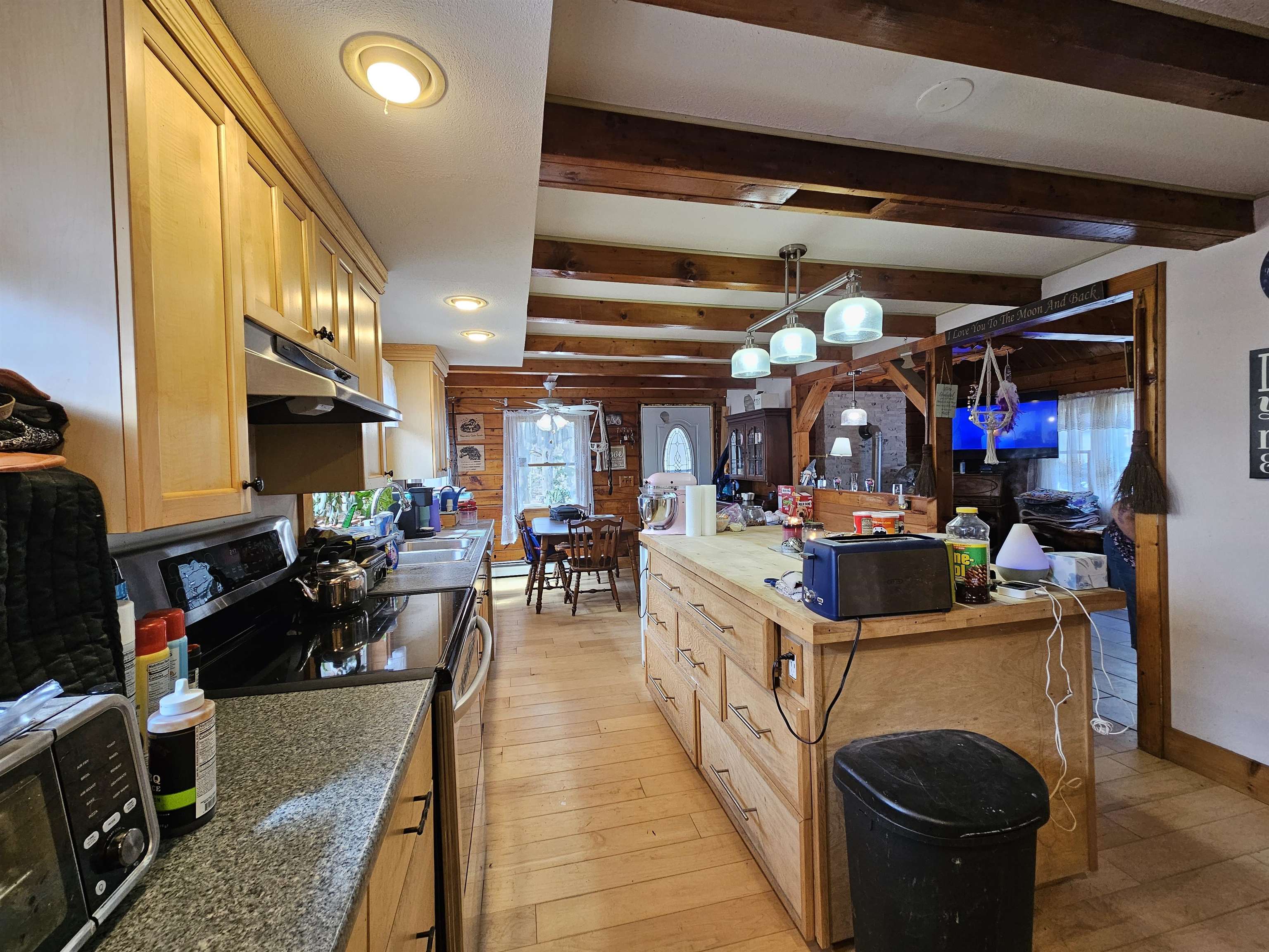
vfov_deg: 89.9
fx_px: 477
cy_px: 476
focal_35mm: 13
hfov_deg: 106.2
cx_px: 634
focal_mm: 2.2
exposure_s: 1/60
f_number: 2.2
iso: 160
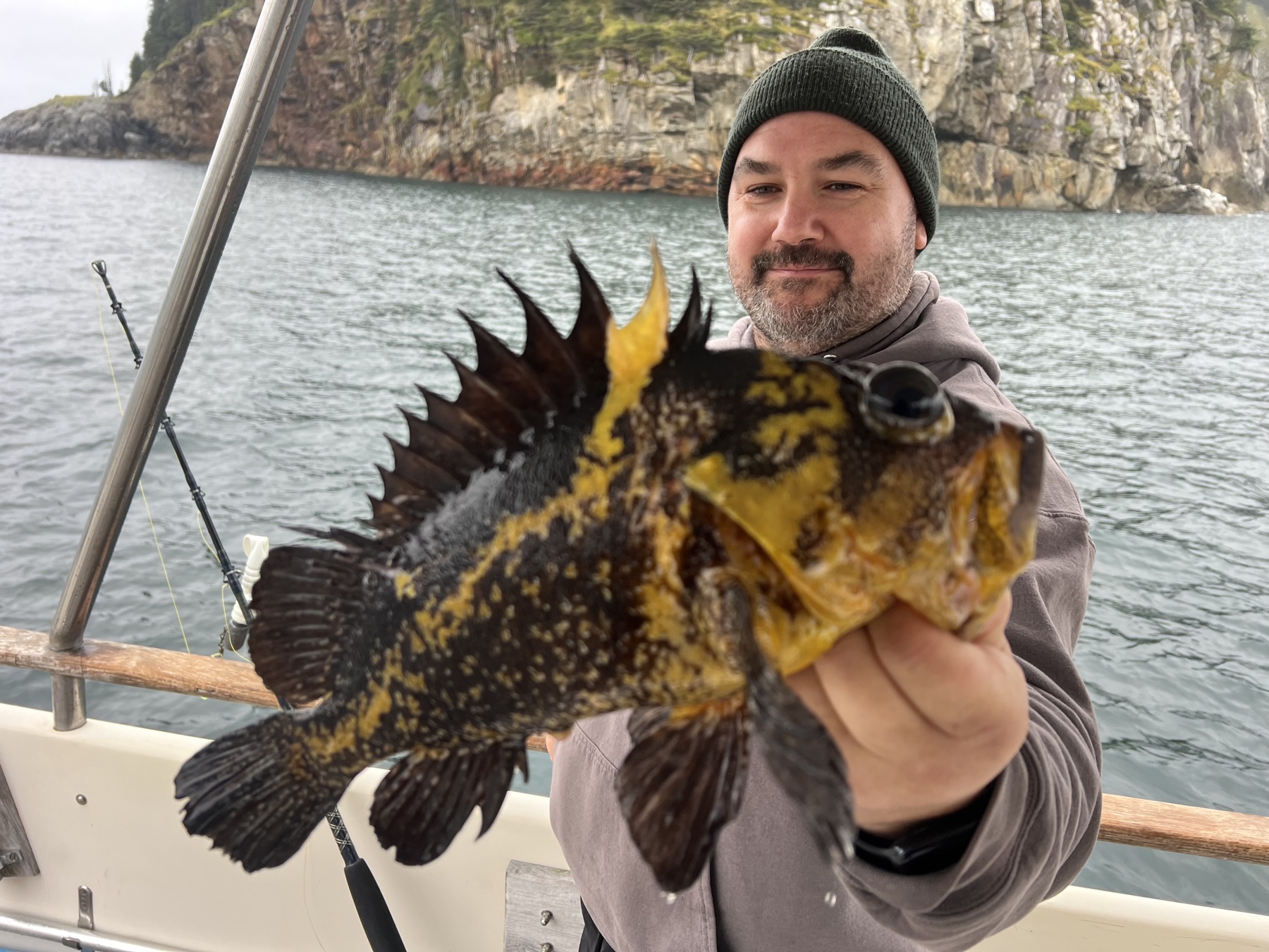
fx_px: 953
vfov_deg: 53.1
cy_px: 476
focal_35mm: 26
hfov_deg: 67.3
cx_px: 634
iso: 64
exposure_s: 1/121
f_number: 1.5
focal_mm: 5.7
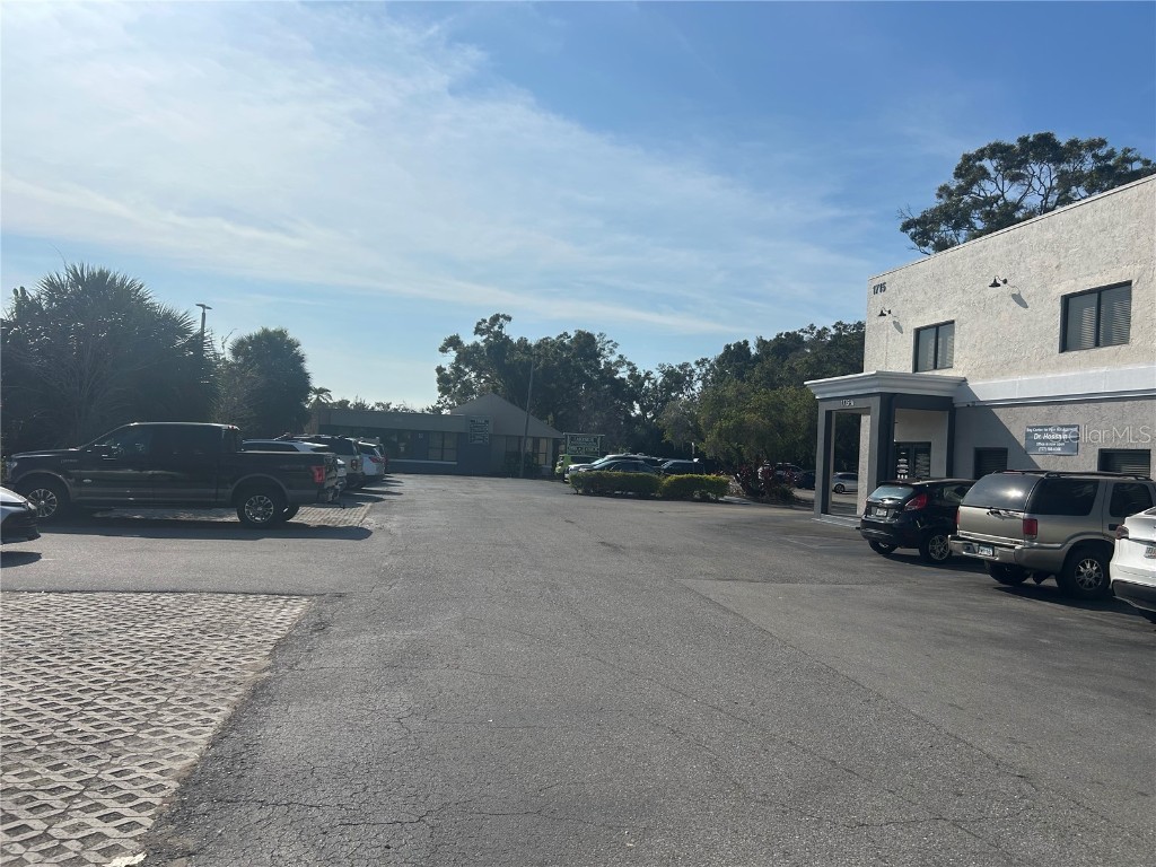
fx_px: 868
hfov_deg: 67.3
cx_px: 578
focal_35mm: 26
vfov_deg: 53.1
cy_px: 434
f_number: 1.5
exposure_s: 1/11364
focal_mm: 5.7
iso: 50
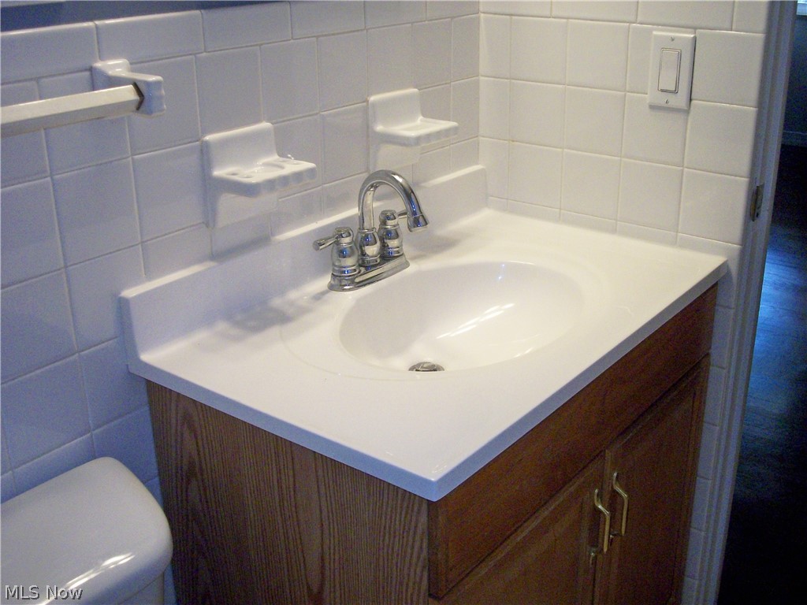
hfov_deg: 46.8
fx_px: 933
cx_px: 404
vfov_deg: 36.0
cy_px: 302
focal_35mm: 40
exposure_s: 1/160
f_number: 3.2
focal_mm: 7.1
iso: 313
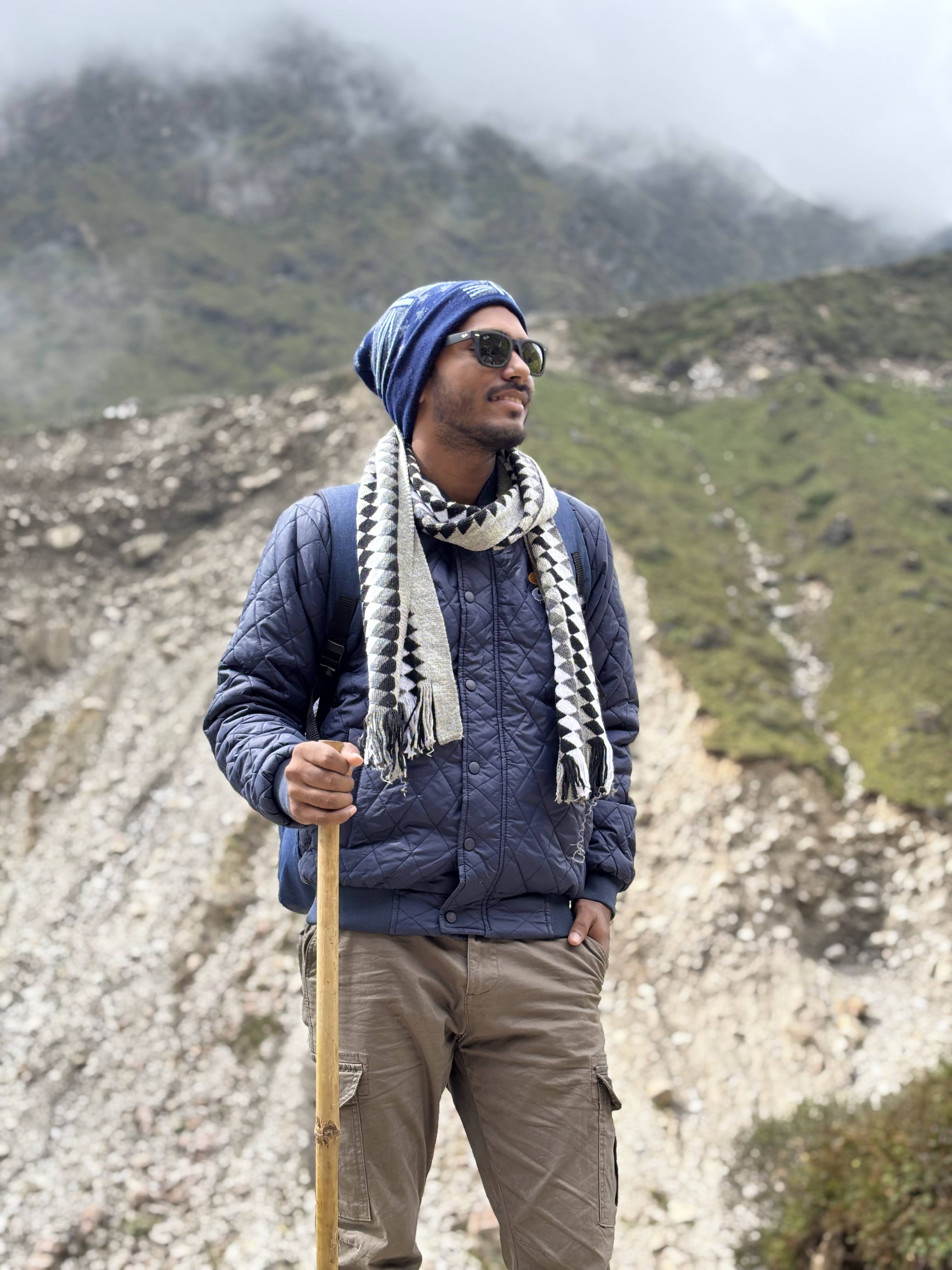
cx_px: 476
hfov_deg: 28.0
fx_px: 1907
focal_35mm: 52
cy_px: 635
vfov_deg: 36.8
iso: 32
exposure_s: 1/539
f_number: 1.6
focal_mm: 5.96
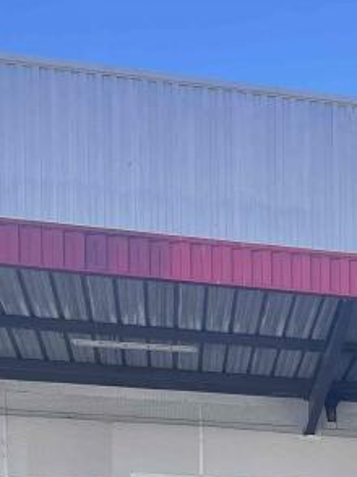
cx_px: 532
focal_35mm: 85
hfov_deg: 15.9
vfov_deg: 20.3
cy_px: 678
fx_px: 1171
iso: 32
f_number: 1.6
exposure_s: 1/759
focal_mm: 4.2
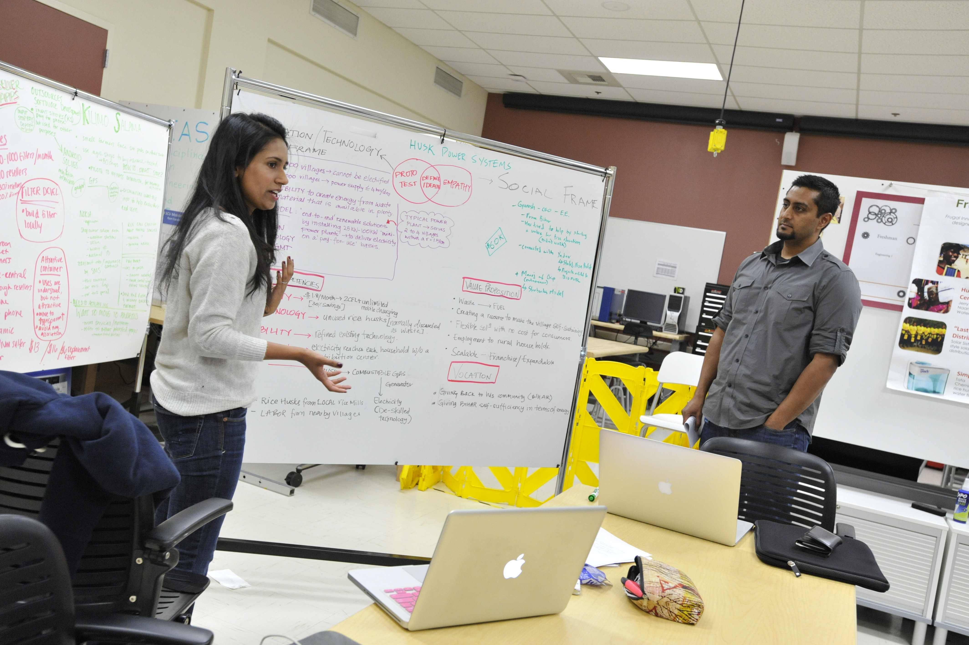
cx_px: 484
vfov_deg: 41.1
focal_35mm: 32
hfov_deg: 58.7
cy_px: 322
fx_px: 861
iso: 2500
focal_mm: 32
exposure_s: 1/80
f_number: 5.6
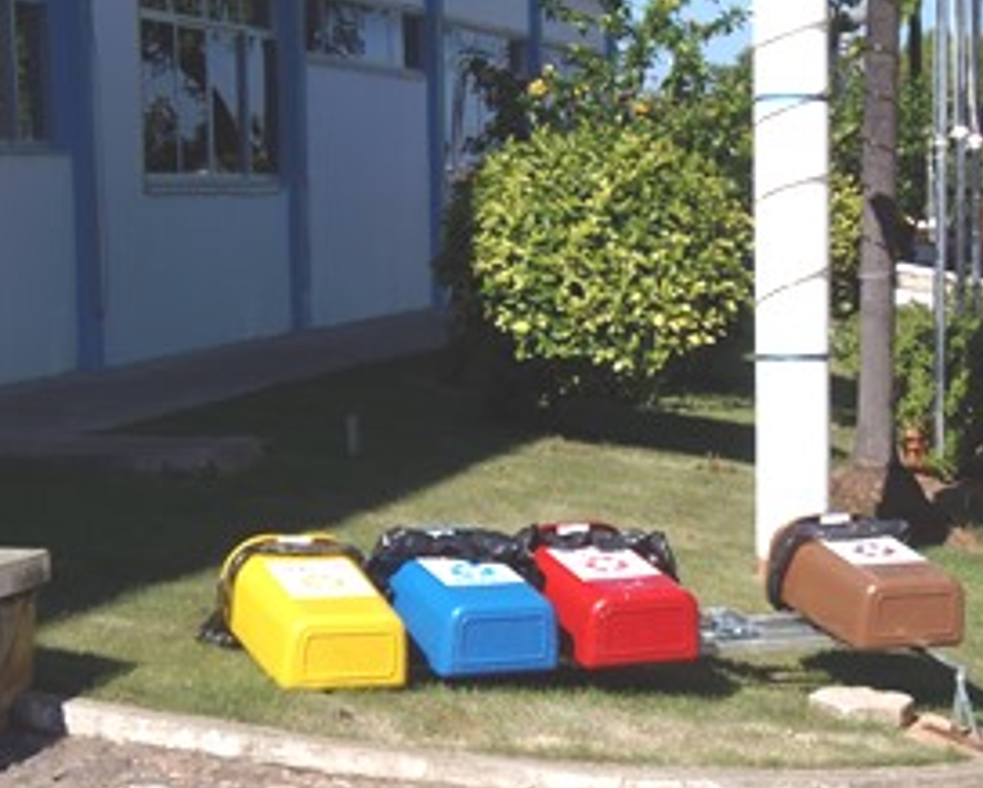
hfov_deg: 21.2
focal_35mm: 90
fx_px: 2620
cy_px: 575
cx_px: 596
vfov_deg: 17.0
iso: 64
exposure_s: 1/800
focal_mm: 10.4
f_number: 3.9
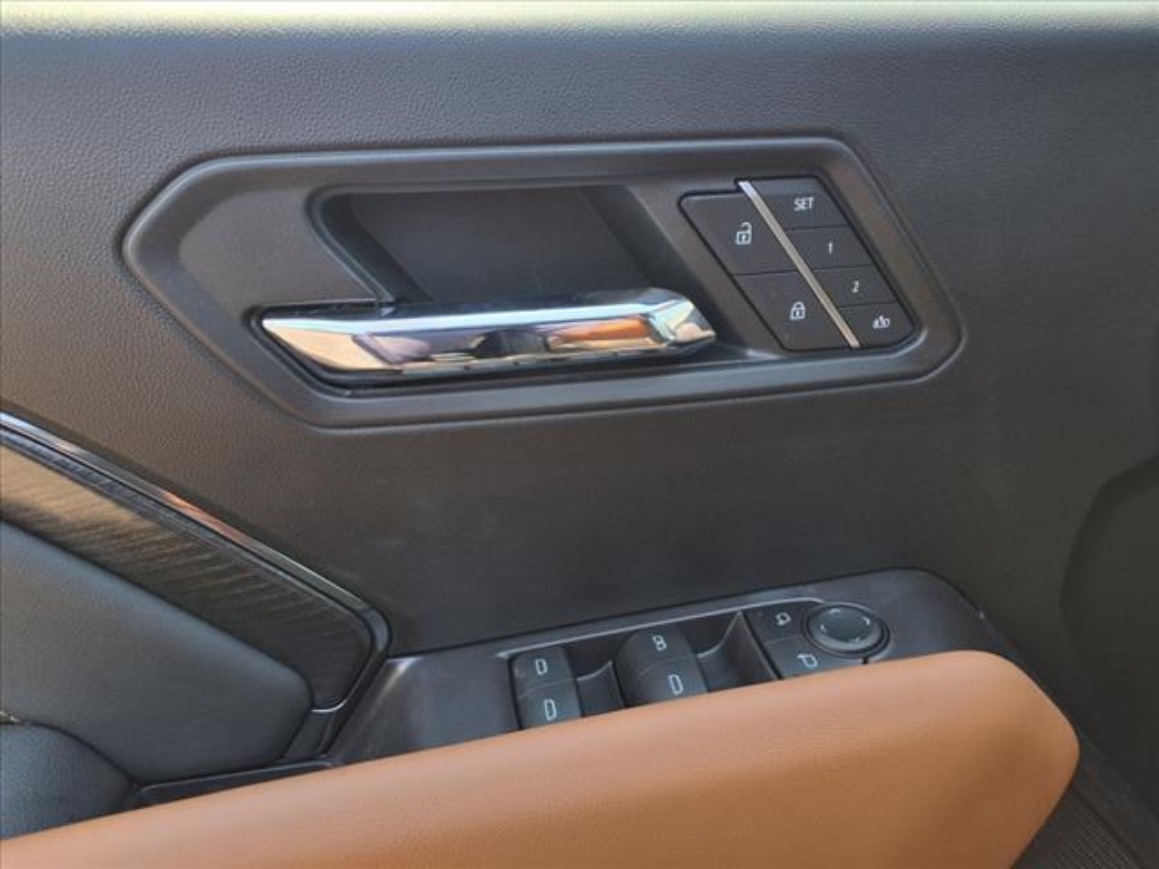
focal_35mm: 27
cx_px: 580
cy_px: 434
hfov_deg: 65.3
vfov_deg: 51.4
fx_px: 904
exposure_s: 1/120
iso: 40
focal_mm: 3.58
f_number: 1.9
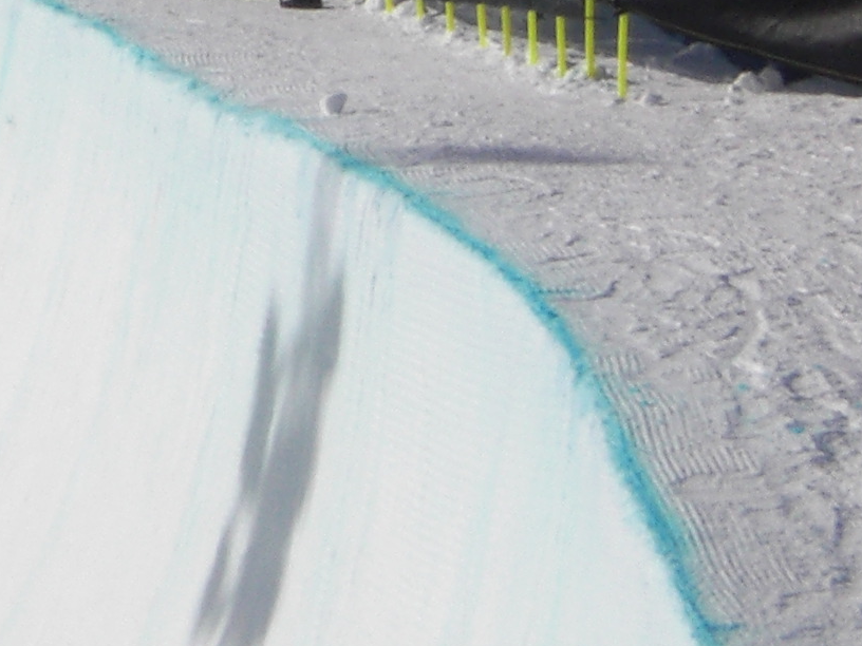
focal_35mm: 456
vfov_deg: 3.3
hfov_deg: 4.3
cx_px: -512
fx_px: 11355
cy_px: -209
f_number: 10.5
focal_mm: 18.9
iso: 64
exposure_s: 1/400
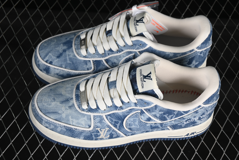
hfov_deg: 24.8
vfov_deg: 16.7
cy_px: 74
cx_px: 124
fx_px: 544
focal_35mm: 82
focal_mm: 50
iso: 160
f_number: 7.1
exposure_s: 1/80
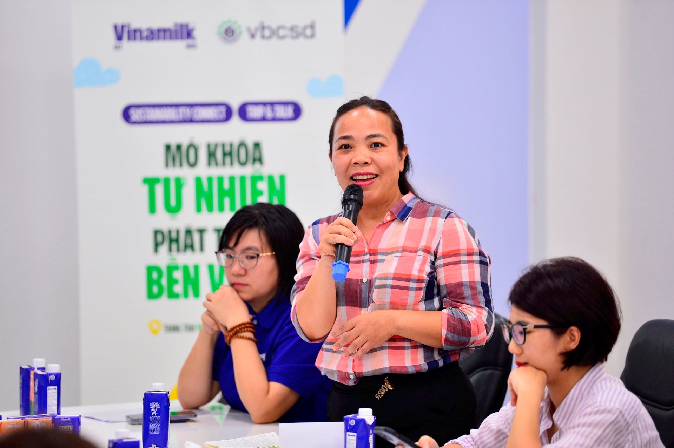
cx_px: 337
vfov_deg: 8.3
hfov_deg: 12.5
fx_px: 3087
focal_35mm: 165
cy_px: 224
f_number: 2.8
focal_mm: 165
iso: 1250
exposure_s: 1/250
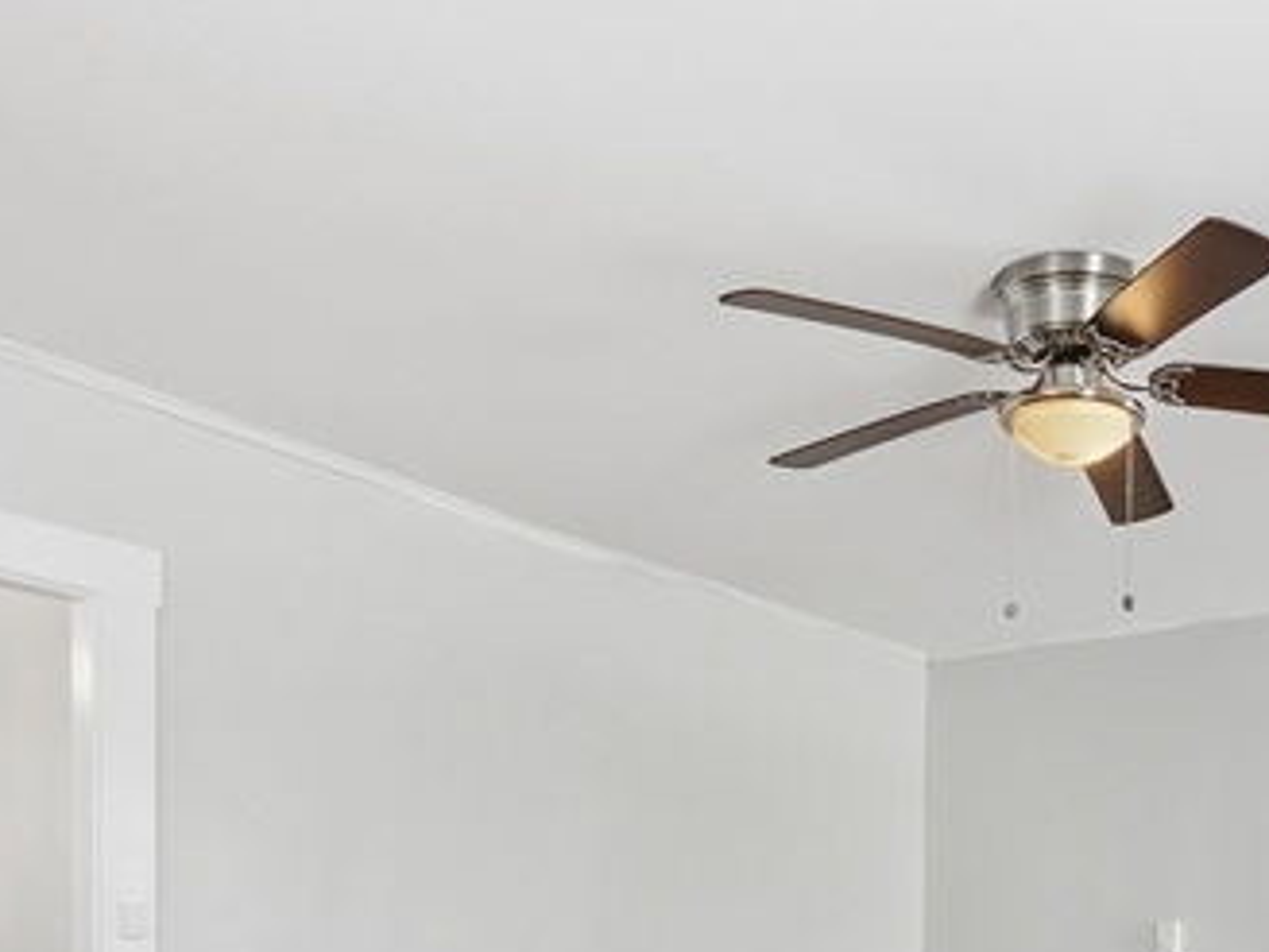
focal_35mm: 44
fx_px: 1606
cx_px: 1014
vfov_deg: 29.9
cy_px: 1033
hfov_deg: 41.3
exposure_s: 1/60
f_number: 7.1
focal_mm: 14.6
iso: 100
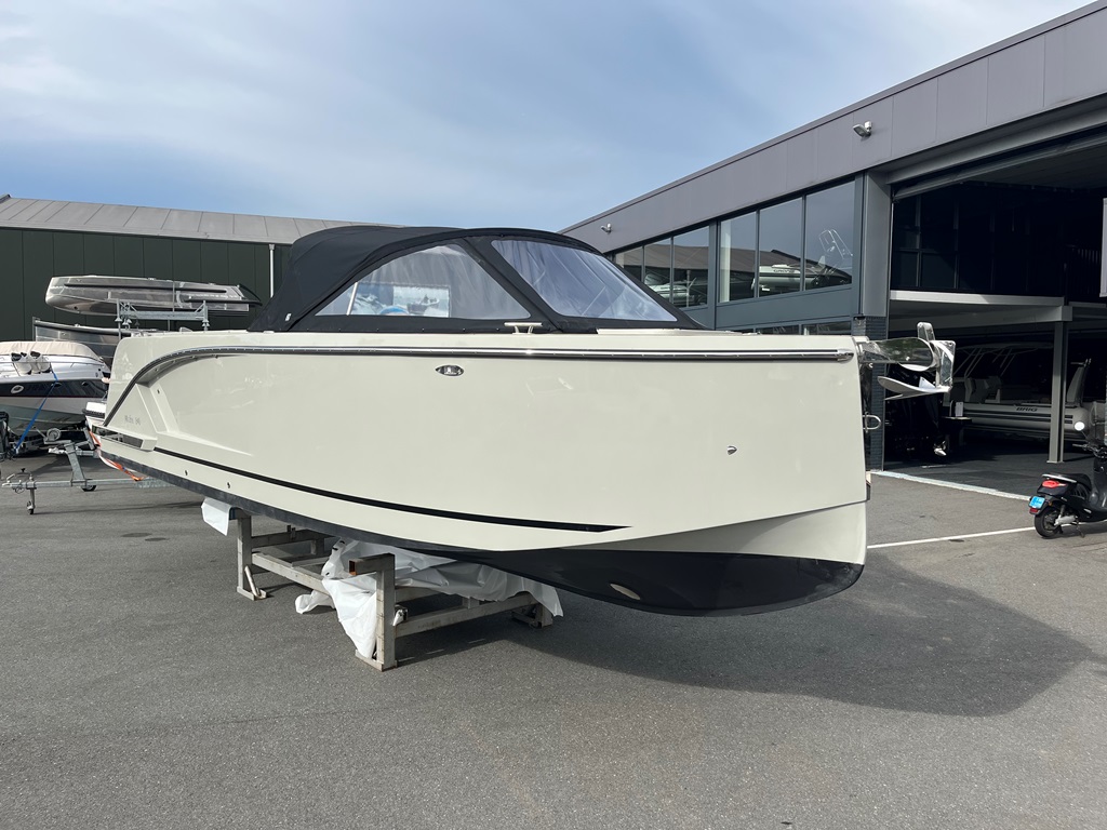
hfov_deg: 67.3
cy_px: 415
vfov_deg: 53.1
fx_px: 831
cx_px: 554
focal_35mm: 26
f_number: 1.6
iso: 50
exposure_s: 1/3135
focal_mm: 5.1
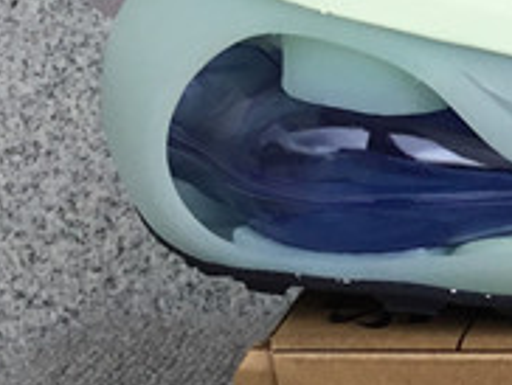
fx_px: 2266
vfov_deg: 9.7
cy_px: 136
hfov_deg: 11.9
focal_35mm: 153
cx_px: 934
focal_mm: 3.3
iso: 25
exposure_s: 1/806
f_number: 2.4
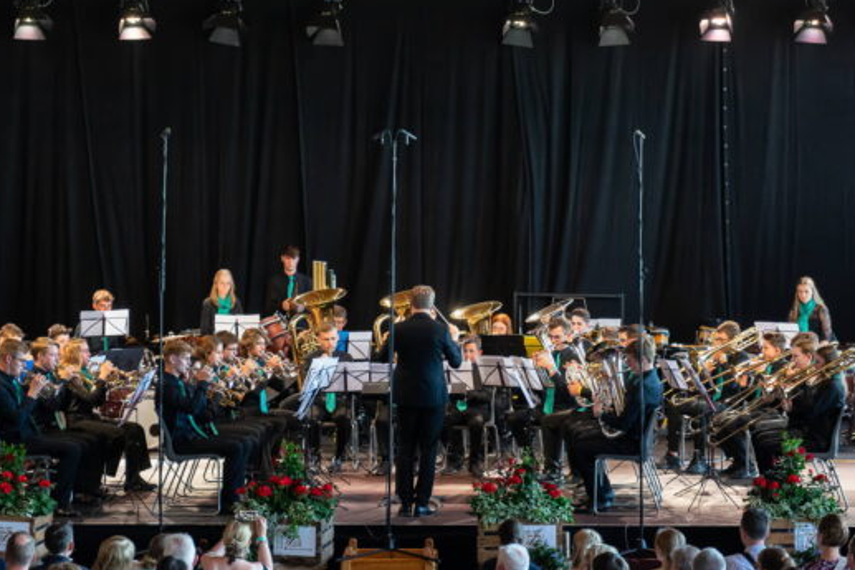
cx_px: 332
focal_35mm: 88
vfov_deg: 15.5
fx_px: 2090
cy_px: 286
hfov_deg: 23.1
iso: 3200
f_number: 4
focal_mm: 70
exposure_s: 1/160
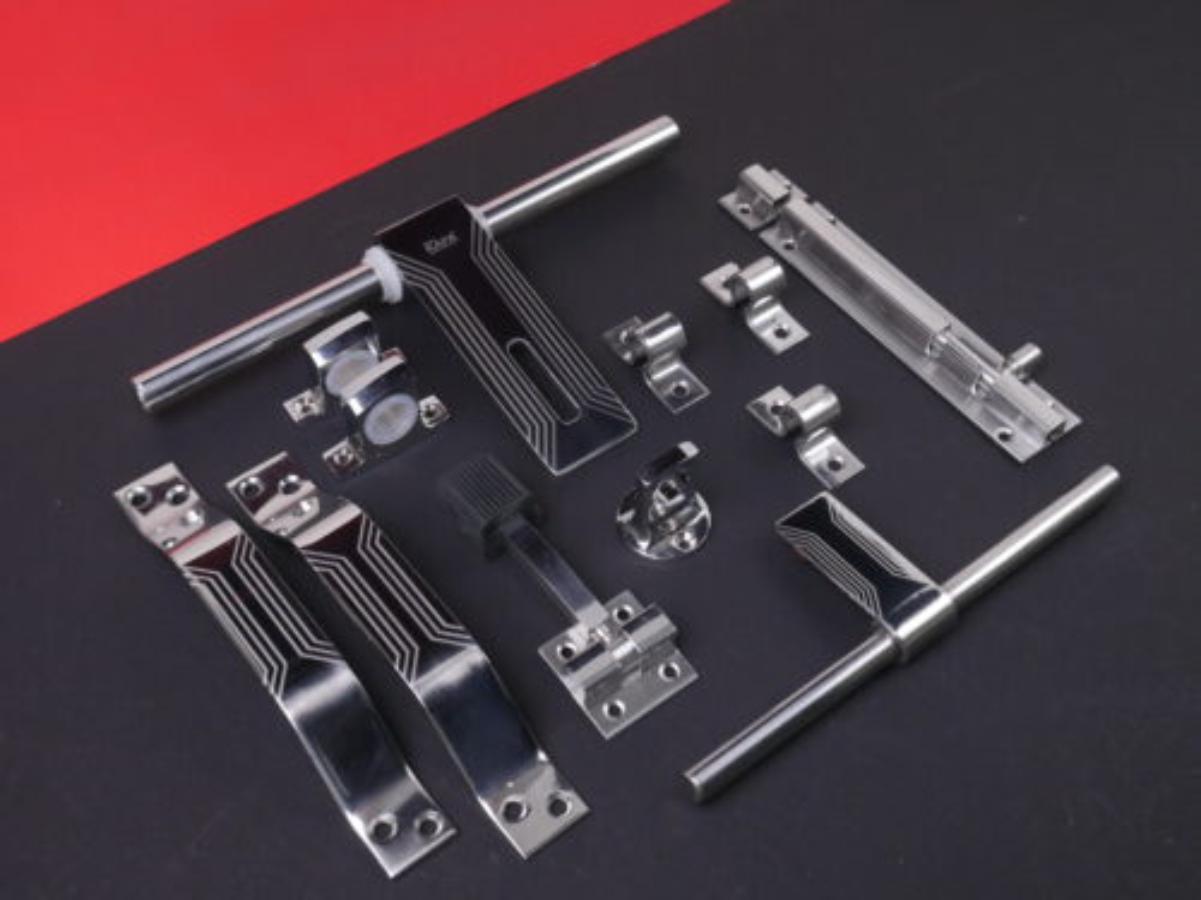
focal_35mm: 44
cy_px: 450
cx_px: 600
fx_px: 1527
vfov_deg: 32.9
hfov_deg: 42.9
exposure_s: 1/30
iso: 1000
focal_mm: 22
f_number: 7.1
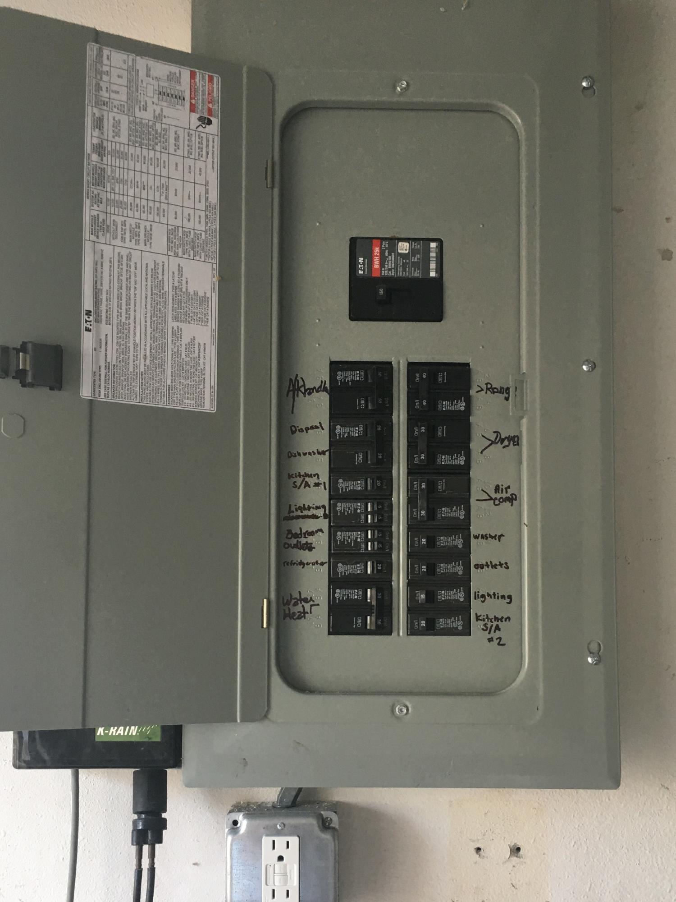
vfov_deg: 61.7
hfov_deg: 48.2
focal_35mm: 29
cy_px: 451
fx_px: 755
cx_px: 338
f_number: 2.2
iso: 40
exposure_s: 1/30
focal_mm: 4.15
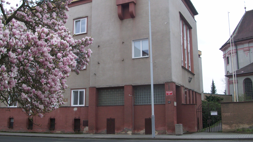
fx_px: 255
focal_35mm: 38
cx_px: 124
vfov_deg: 31.1
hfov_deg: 52.8
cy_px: 58
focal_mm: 5.7
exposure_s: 1/430
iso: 64
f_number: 2.8
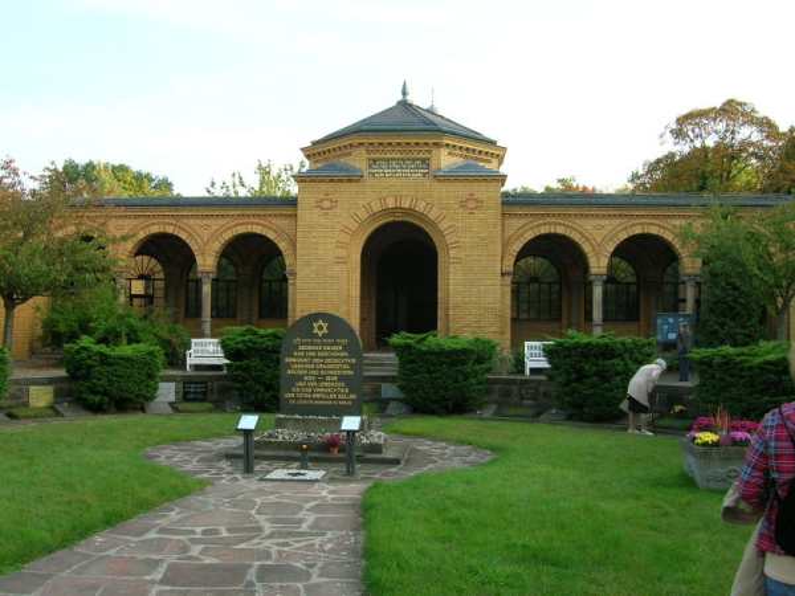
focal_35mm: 34
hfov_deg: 54.0
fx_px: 781
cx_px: 398
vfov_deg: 41.8
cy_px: 298
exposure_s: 1/67.8
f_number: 4.9
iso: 50
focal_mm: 5.7
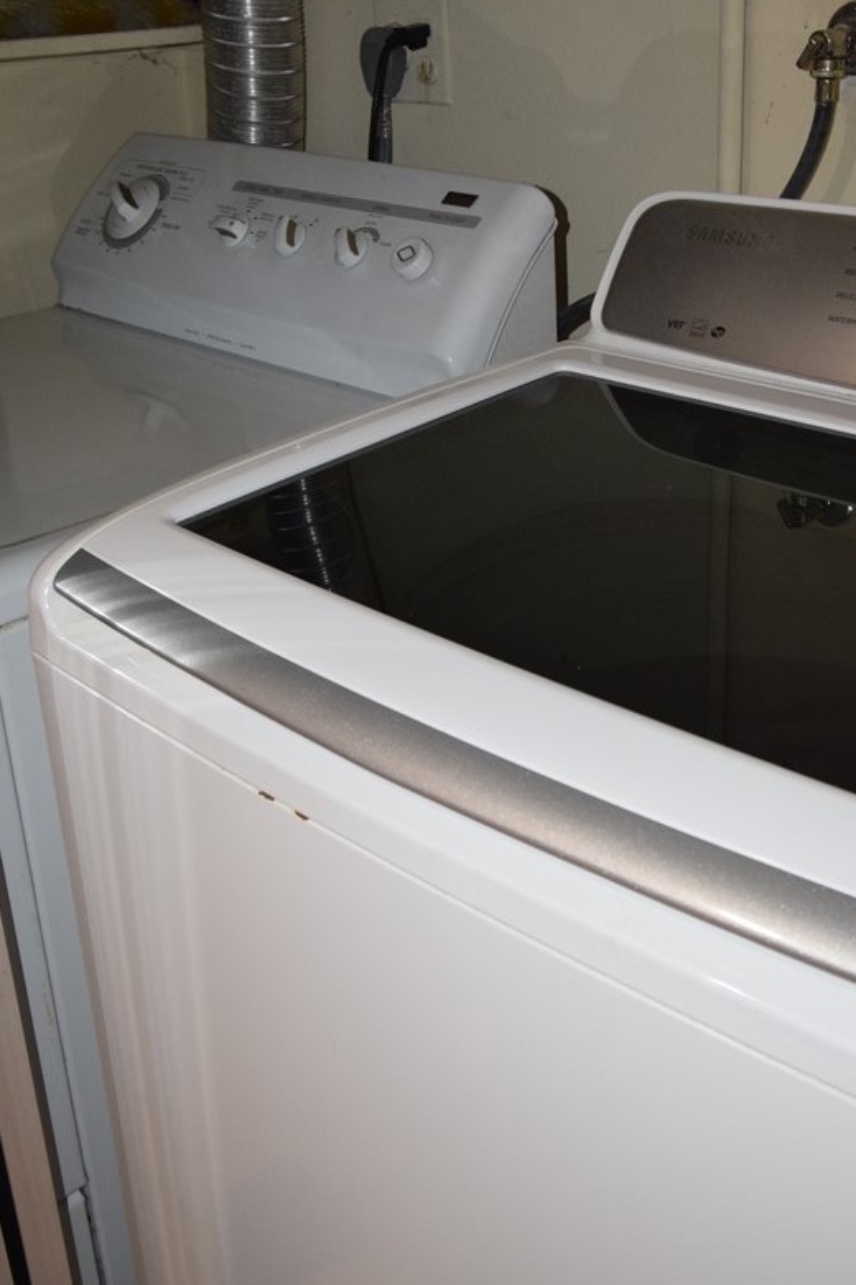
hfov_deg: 33.6
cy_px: 585
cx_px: 502
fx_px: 1416
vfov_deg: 48.7
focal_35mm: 40
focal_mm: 19
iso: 1400
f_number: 5.6
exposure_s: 1/60
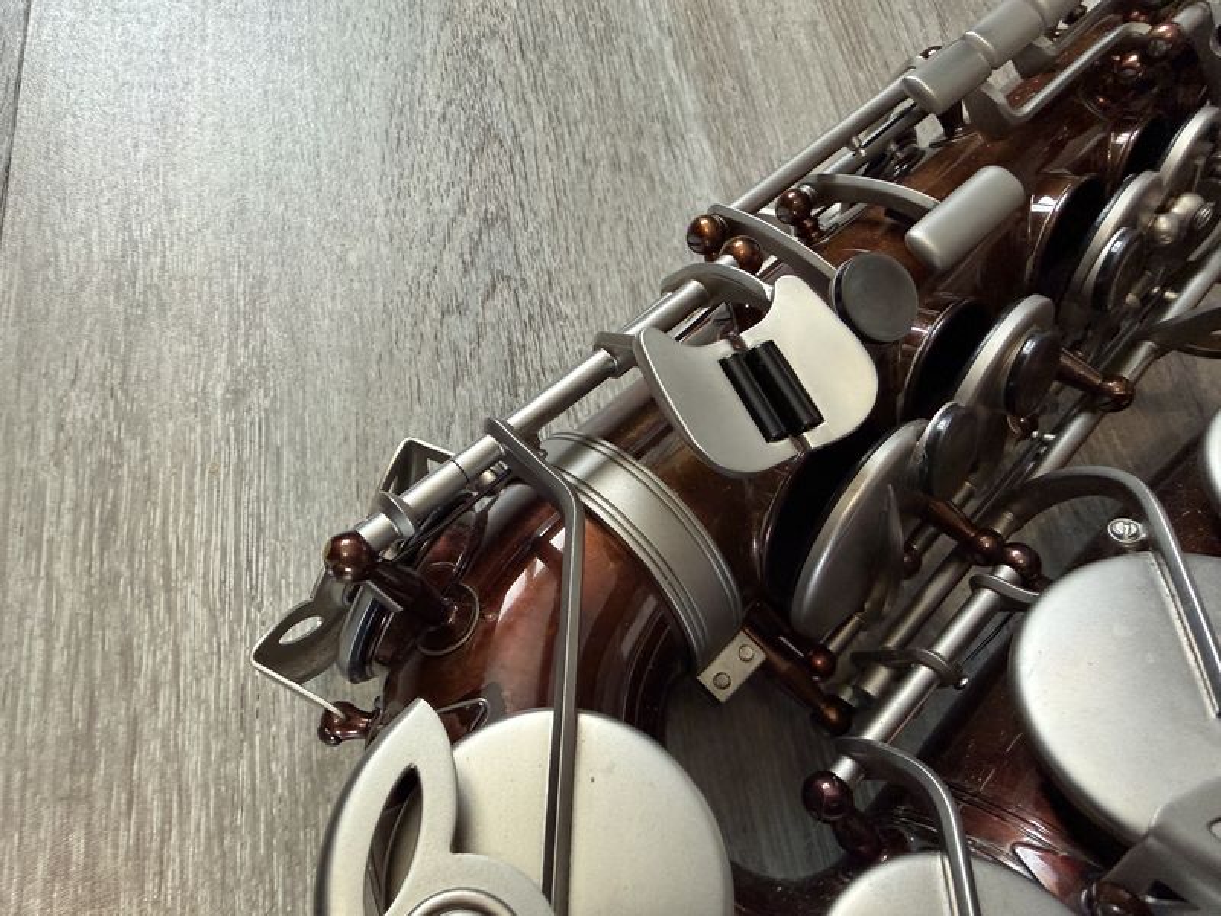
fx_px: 847
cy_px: 458
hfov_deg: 71.6
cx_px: 610
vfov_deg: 56.8
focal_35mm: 24
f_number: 2.2
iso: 500
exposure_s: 1/60
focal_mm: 2.22
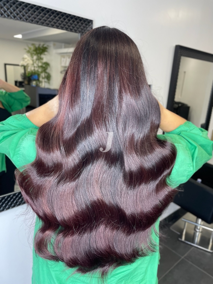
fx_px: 213
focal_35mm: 26
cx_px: 106
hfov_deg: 53.1
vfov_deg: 67.3
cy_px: 142
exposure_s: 1/102
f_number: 1.6
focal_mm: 4.2
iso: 125
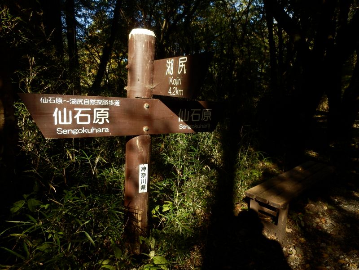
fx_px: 249
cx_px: 180
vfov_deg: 56.8
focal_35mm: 24
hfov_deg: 71.6
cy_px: 135
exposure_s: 1/320
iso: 80
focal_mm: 4.2
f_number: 3
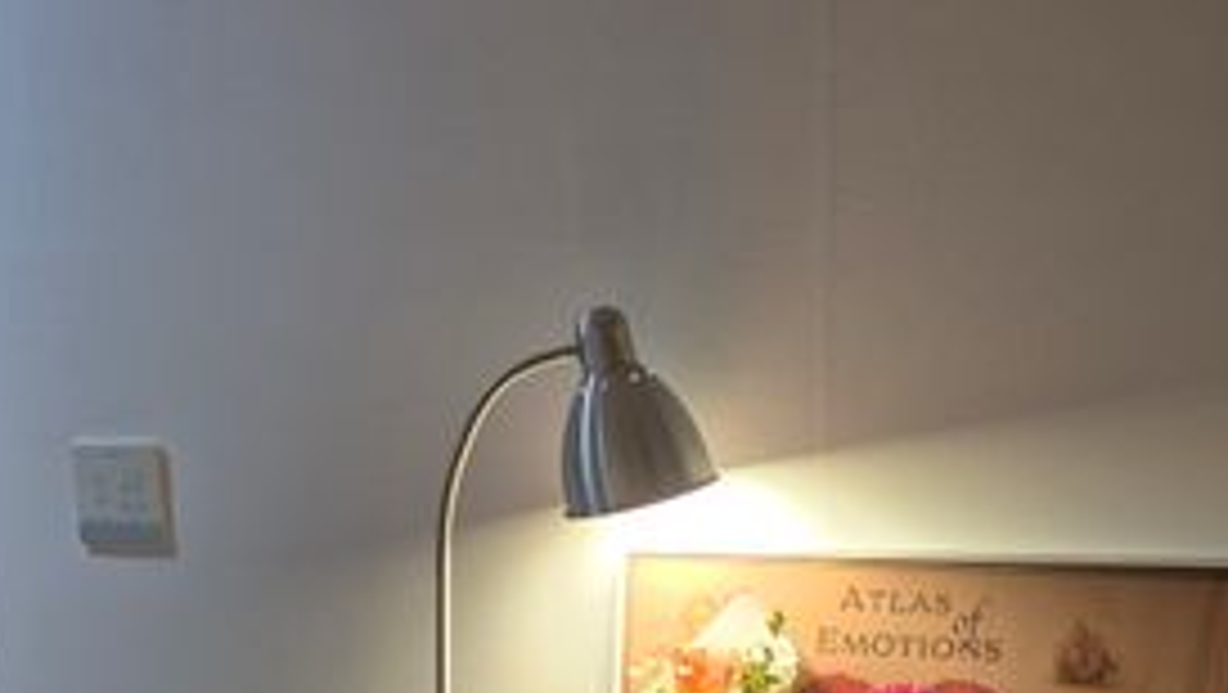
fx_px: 1792
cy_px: 688
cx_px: 531
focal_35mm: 55
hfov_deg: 37.8
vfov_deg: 21.2
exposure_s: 1/120
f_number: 1.8
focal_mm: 5.4
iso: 200
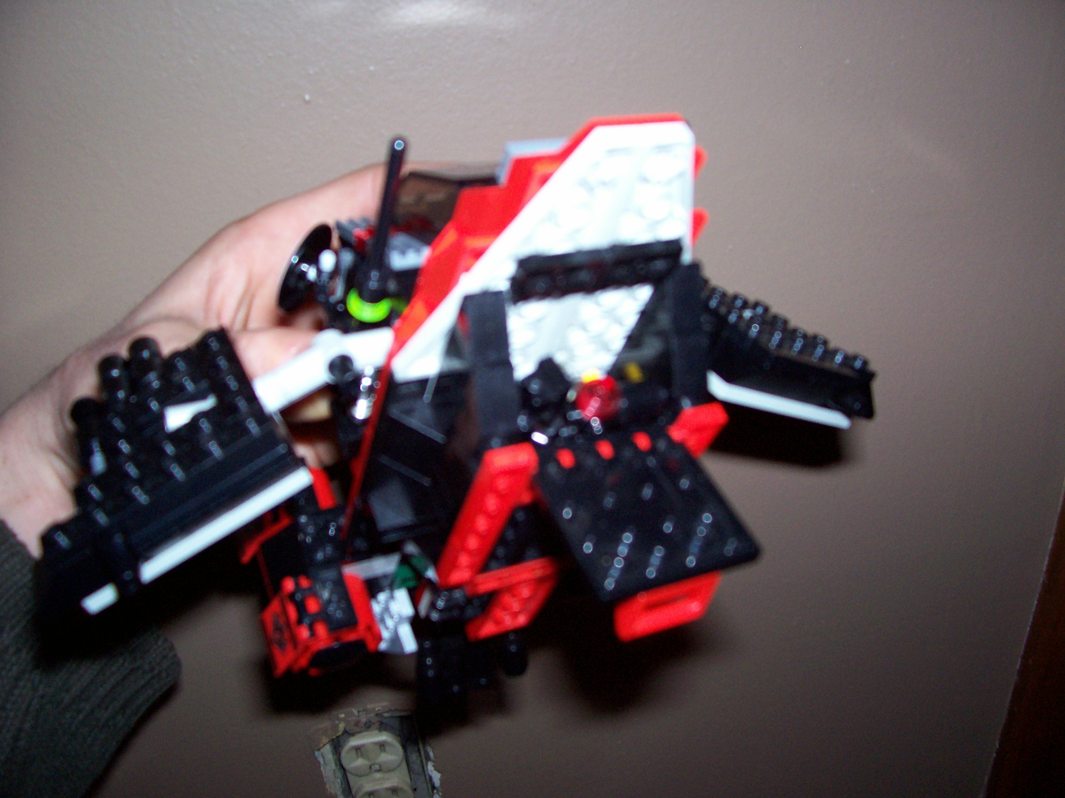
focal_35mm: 34
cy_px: 399
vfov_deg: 41.8
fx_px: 1046
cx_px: 532
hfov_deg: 54.0
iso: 140
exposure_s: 1/112
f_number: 2.7
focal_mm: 5.6
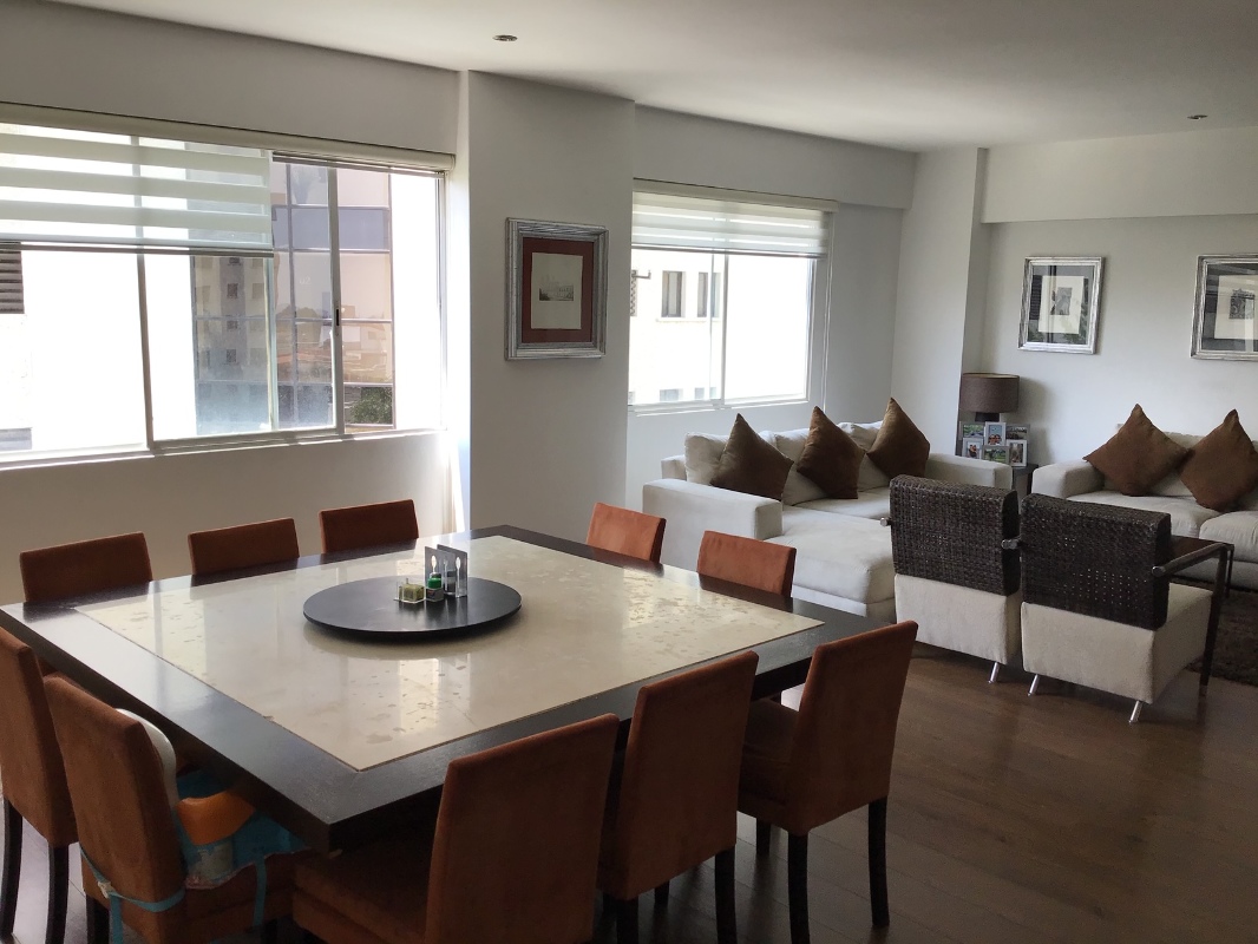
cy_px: 472
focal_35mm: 31
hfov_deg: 58.3
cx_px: 629
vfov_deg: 45.5
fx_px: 1127
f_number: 2.4
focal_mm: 3.3
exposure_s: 1/120
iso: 25
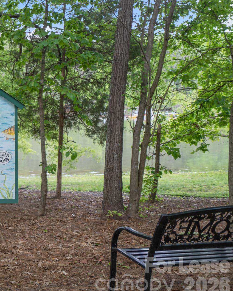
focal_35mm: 53
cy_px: 145
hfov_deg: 27.0
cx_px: -2
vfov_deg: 35.4
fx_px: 457
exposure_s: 1/160
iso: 320
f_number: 4
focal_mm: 35
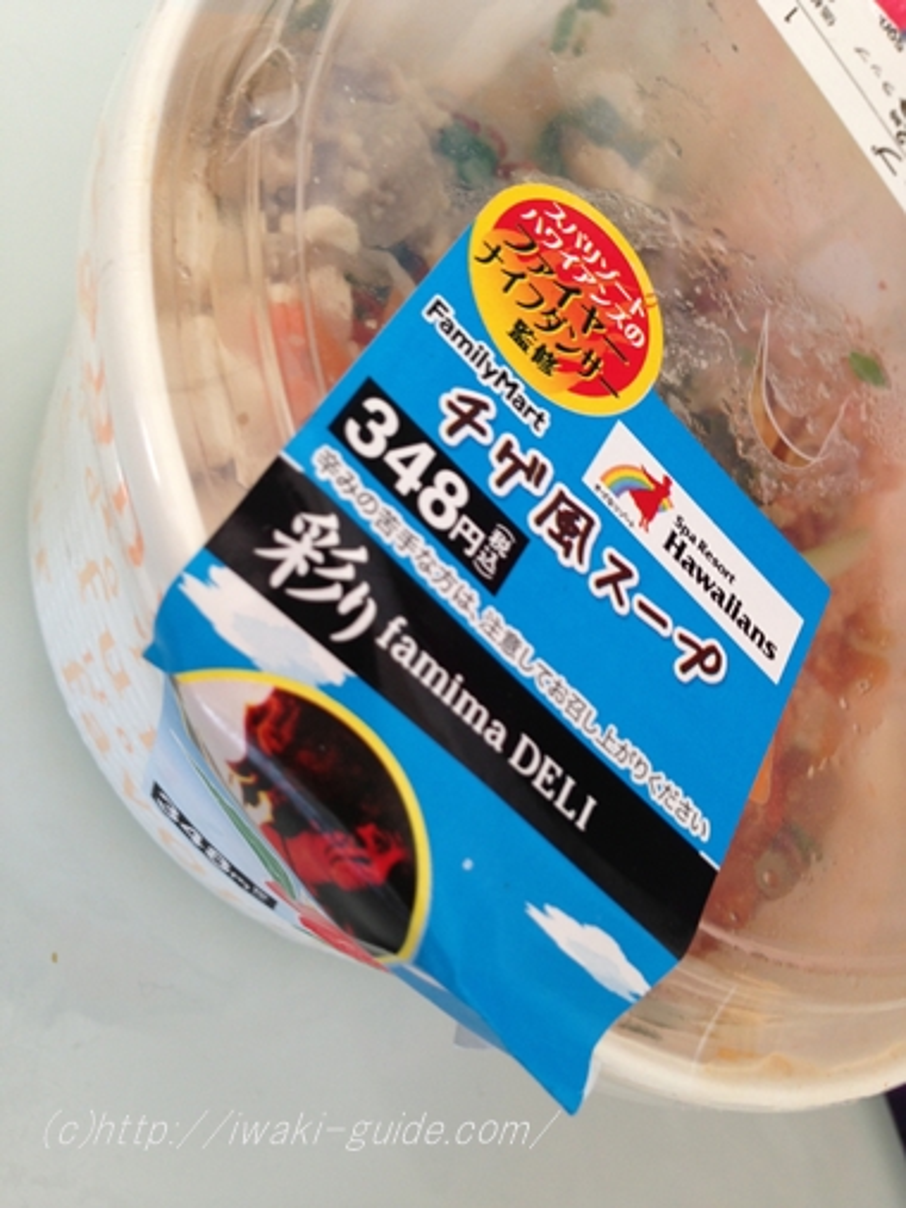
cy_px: 604
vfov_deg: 55.4
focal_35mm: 33
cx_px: 453
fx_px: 1152
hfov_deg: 42.9
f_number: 2.4
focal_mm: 4.13
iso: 50
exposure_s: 1/24
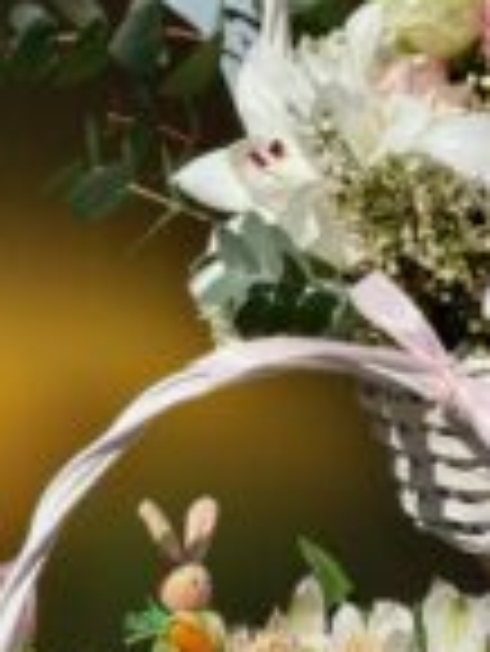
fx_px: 5183
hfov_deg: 5.4
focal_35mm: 275
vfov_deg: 7.2
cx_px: 602
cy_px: 382
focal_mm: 16.89
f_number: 2.8
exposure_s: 1/1170
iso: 16
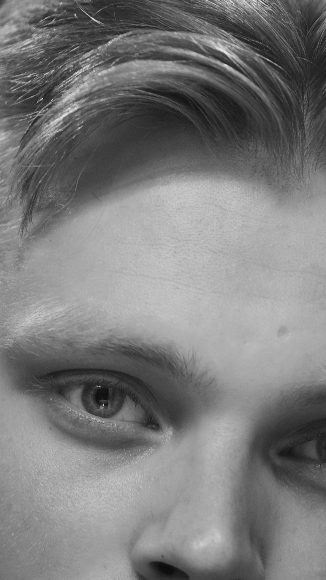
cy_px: 503
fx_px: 3444
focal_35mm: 224
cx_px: 261
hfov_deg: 5.4
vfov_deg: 9.6
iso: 320
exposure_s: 1/80
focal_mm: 50
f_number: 1.8
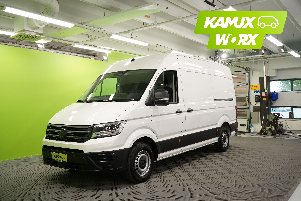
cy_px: 100
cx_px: 150
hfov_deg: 58.7
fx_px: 268
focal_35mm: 32
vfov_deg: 41.1
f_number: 7.1
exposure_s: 1/30
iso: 500
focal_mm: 32
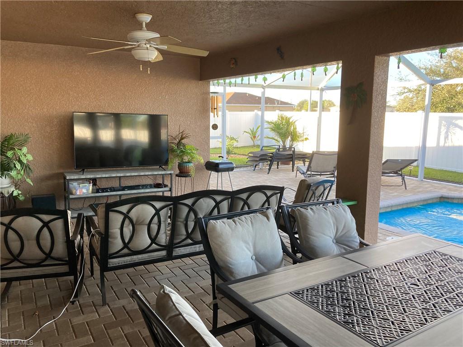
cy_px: 174
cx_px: 232
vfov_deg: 49.7
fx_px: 375
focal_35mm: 28
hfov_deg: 63.4
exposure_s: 1/121
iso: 64
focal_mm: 3.99
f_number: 1.8
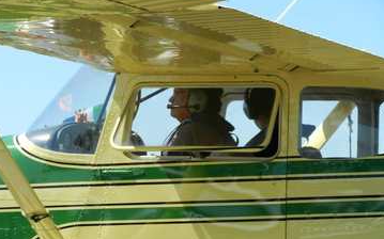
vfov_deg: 6.7
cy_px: 147
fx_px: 2040
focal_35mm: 195
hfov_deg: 10.8
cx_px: 174
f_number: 5.3
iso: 160
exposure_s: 1/640
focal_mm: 29.7
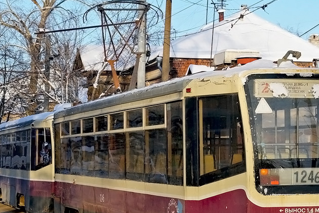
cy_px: 111
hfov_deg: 19.4
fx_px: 930
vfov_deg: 13.0
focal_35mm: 105
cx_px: 222
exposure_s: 1/800
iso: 400
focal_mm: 35
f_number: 7.1
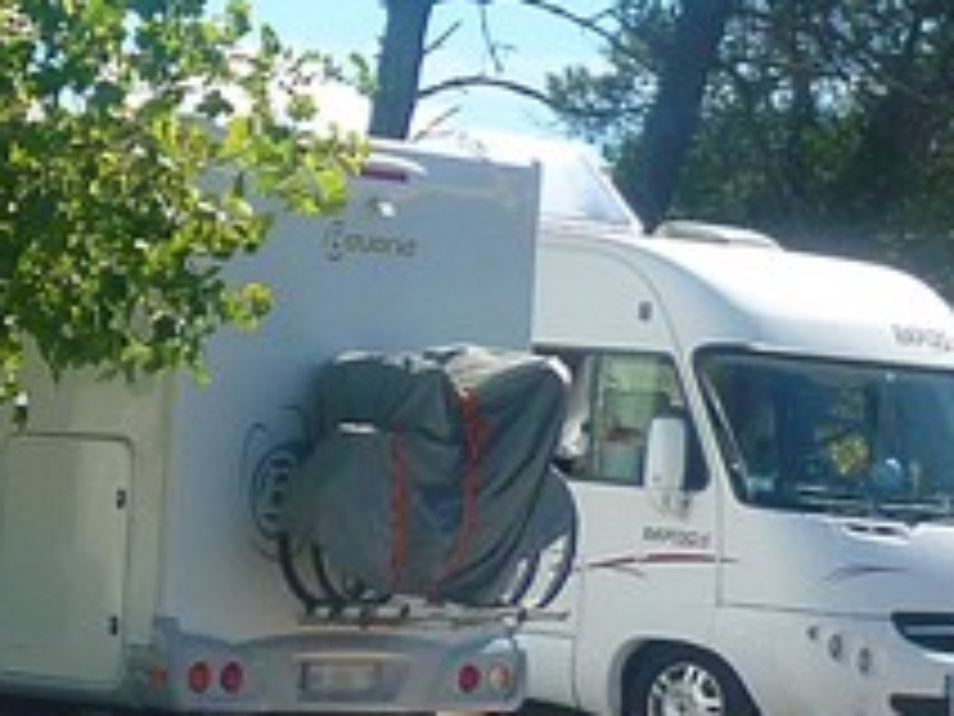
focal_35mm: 166
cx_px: -567
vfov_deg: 8.9
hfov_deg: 11.3
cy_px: 257
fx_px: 4575
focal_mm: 5.5
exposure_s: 1/160
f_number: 8
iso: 100
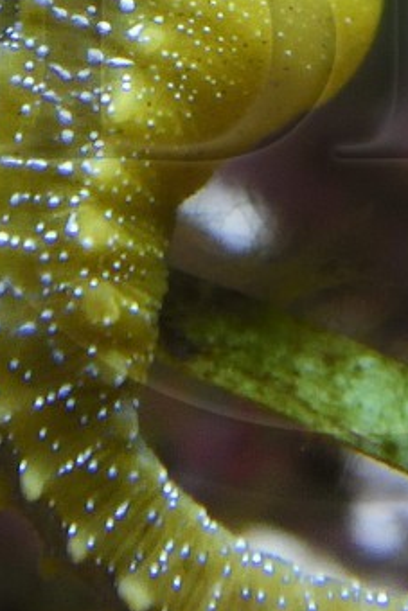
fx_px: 5587
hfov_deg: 4.2
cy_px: -59
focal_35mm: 329
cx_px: 365
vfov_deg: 6.2
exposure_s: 1/50
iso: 2500
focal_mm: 70
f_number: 5
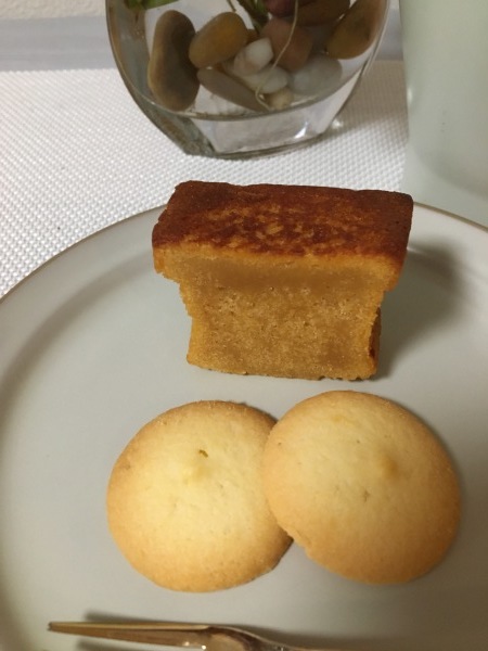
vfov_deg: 61.7
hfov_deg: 48.2
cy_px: 326
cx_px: 244
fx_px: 545
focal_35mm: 29
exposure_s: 1/33
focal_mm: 4.15
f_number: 2.2
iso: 250
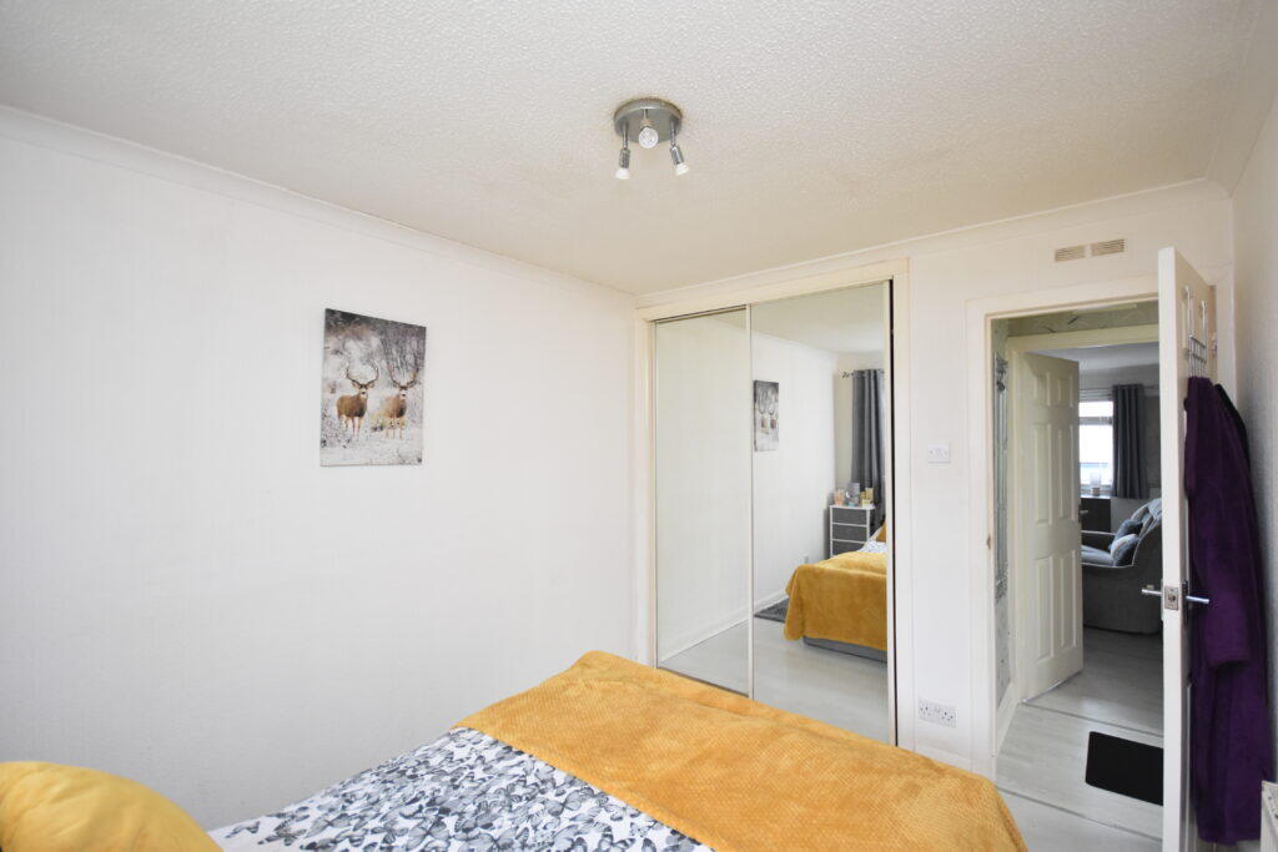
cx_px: 639
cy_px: 426
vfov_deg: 77.3
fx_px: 533
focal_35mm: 15
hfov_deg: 100.4
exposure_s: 1/60
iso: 1600
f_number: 4
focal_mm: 10
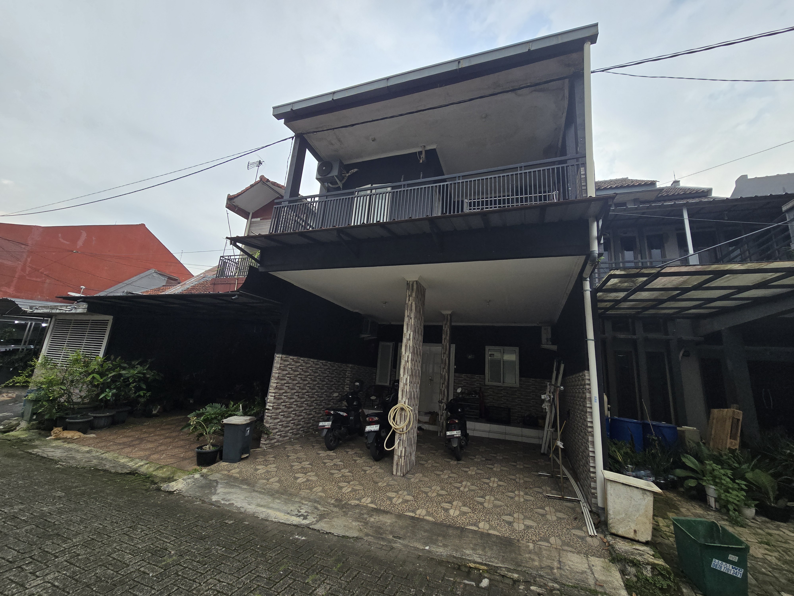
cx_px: 397
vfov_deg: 89.9
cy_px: 298
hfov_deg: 106.2
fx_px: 298
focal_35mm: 13
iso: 50
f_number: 2.2
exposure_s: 1/115
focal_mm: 2.2
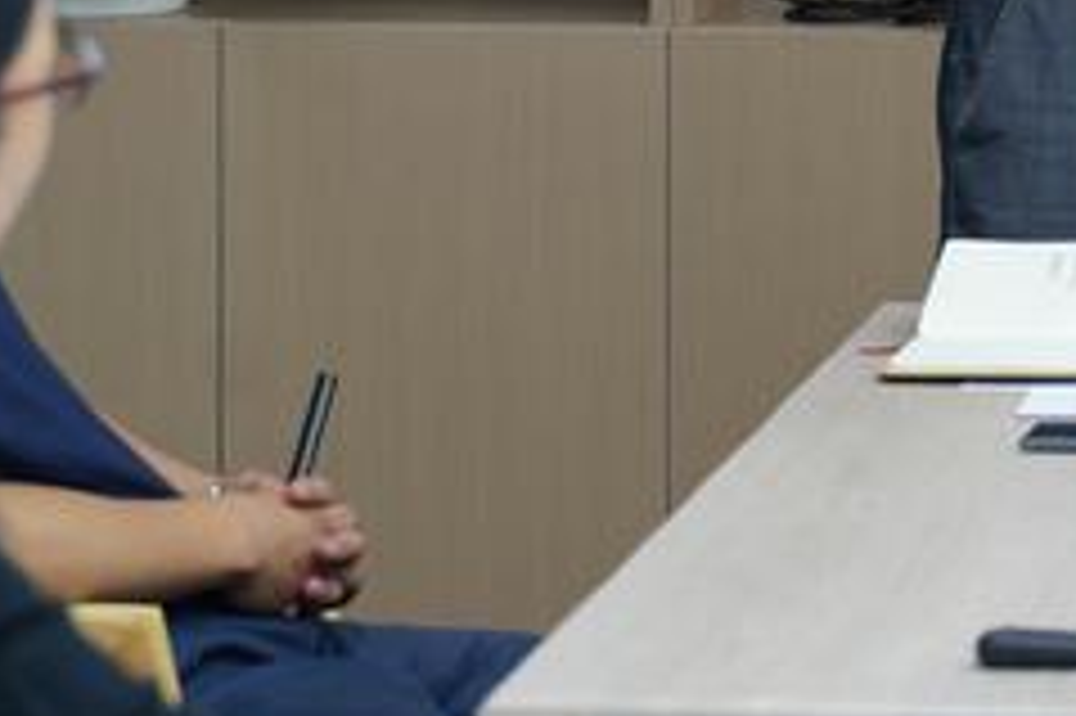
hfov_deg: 7.9
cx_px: 1499
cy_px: -401
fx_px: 7706
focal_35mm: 258
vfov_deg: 5.3
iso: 250
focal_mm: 77
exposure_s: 1/60
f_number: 4.5
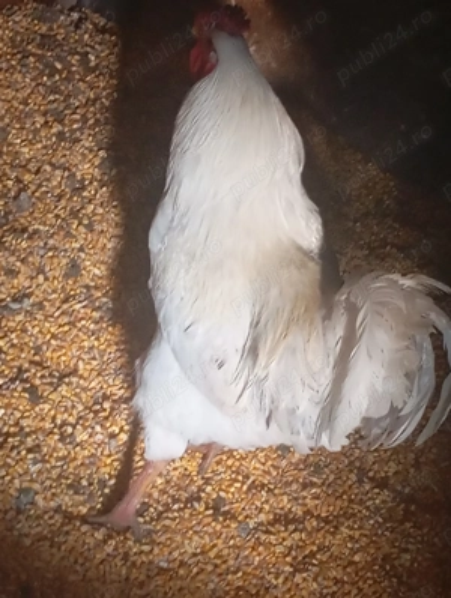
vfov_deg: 23.5
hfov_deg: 17.8
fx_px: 1437
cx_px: 226
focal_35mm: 83
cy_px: 299
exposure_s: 1/20
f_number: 1.8
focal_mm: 4.27
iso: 2072
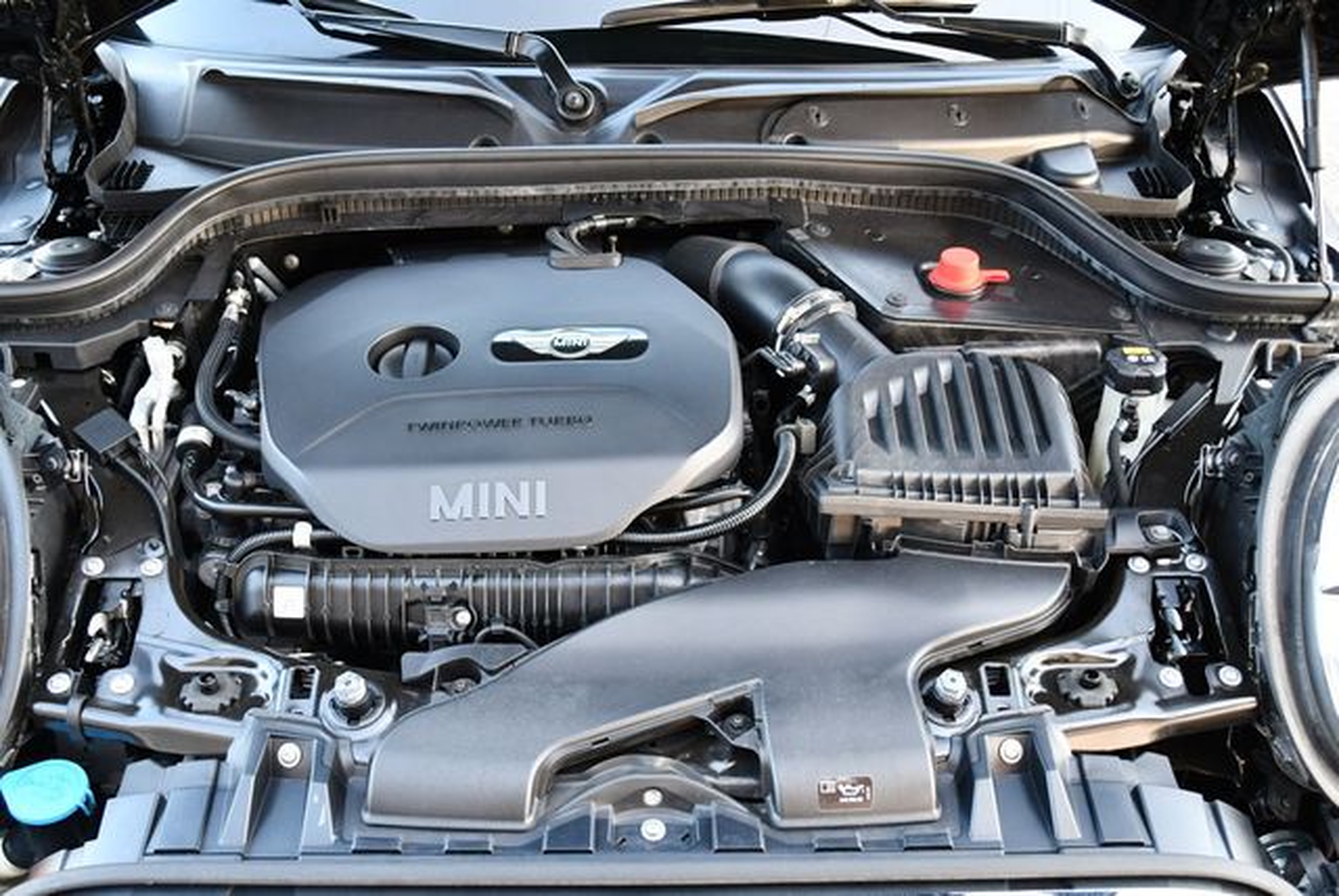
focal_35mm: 40
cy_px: 448
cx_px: 670
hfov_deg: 48.4
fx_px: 1489
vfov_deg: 33.5
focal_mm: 20
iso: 800
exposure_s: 1/160
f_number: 3.8
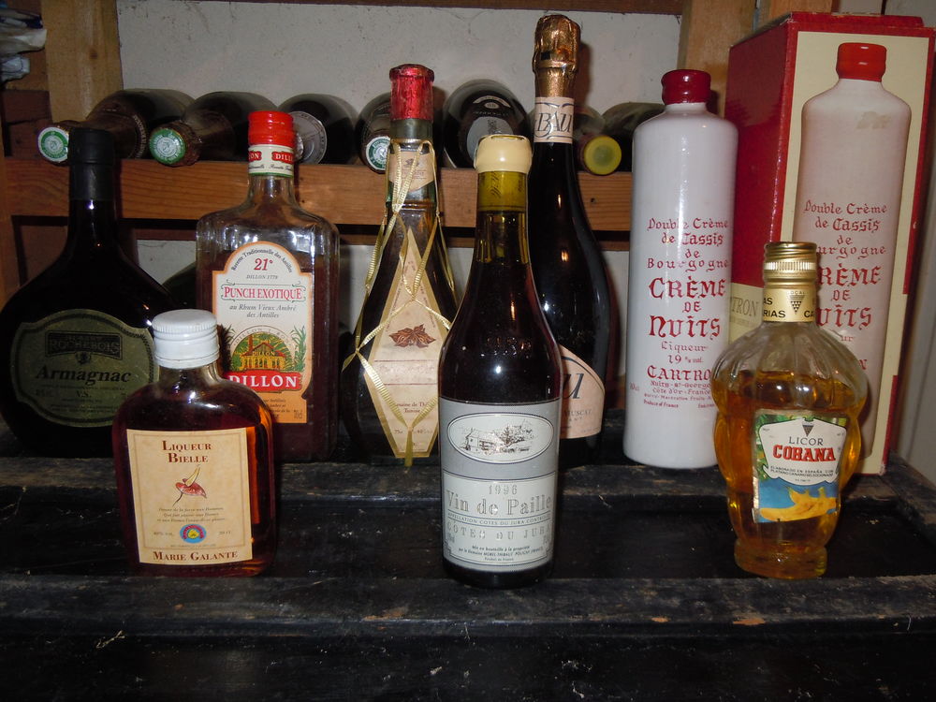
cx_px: 468
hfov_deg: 60.0
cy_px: 351
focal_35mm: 30
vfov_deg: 46.8
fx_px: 811
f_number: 3.5
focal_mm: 5.4
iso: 200
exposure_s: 1/30
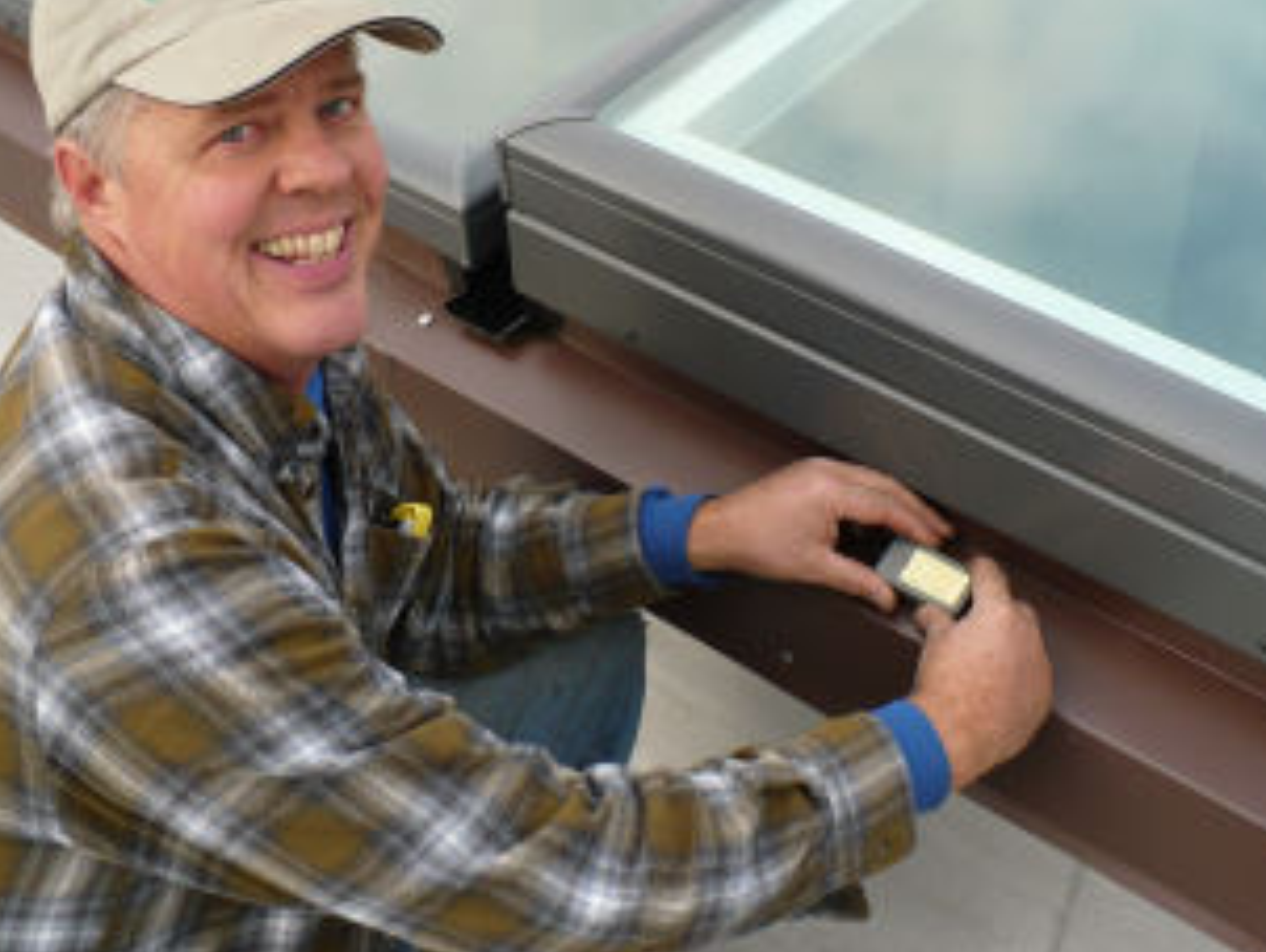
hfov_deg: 38.8
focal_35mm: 49
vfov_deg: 29.6
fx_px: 1793
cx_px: 725
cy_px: 352
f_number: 2.8
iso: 100
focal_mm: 6.1
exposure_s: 1/250
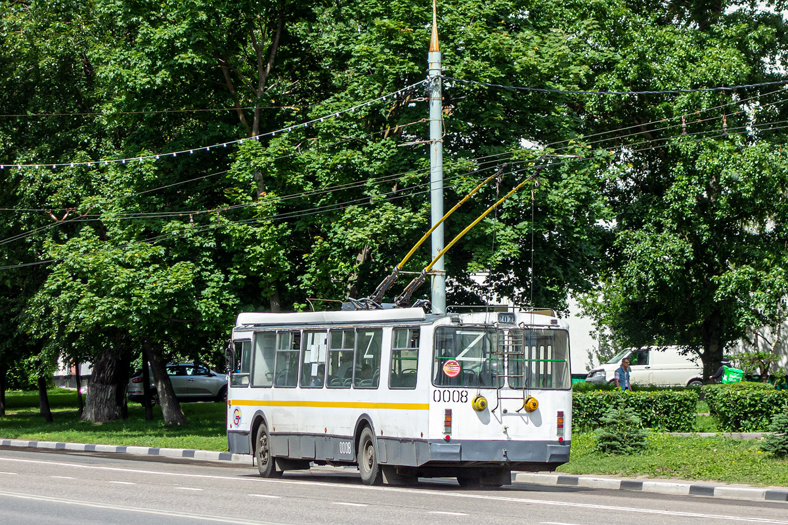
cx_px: 394
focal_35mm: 100
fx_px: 2189
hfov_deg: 20.4
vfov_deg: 13.7
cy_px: 262
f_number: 5.6
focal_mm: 37.1
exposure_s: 1/500
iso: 125
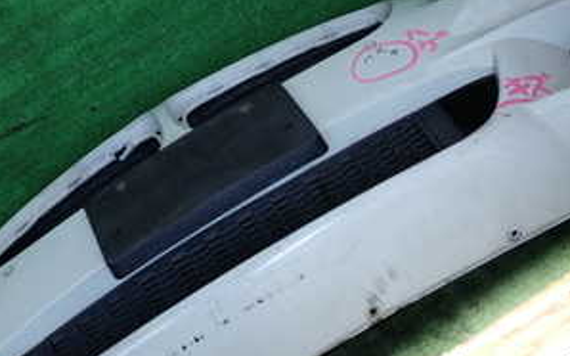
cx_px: 293
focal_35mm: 64
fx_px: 994
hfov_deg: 32.0
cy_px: 348
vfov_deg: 19.7
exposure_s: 1/400
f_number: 2.3
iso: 100
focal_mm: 5.4
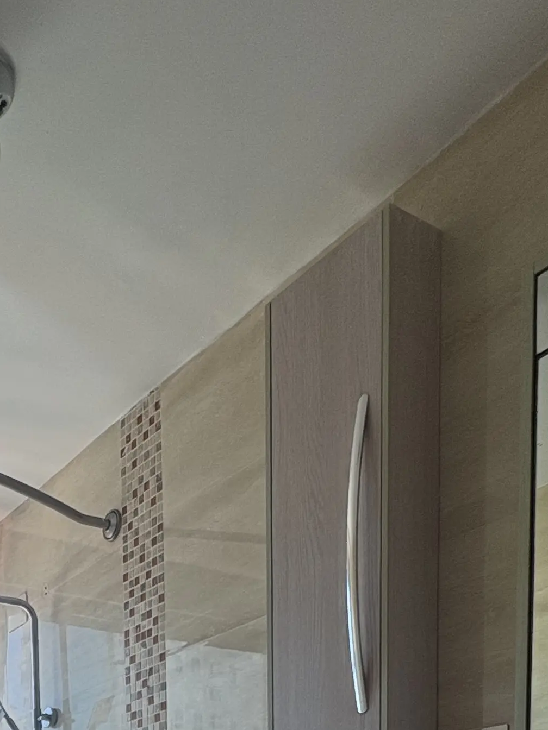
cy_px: 986
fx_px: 887
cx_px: 20
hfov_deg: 32.1
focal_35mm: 42
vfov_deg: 31.9
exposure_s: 1/192
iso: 64
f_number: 2.2
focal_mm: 2.22
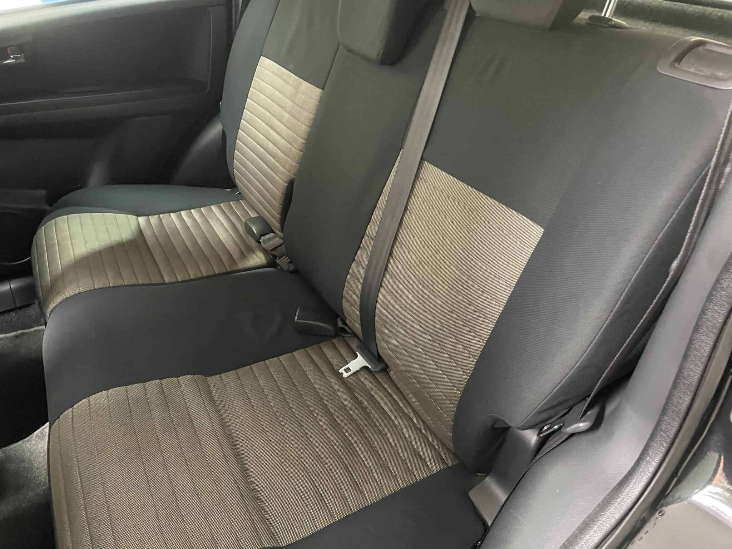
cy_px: 274
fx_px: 550
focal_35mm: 26
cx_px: 366
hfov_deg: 67.3
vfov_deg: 53.1
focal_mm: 4.2
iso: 800
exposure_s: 1/25
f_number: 1.6
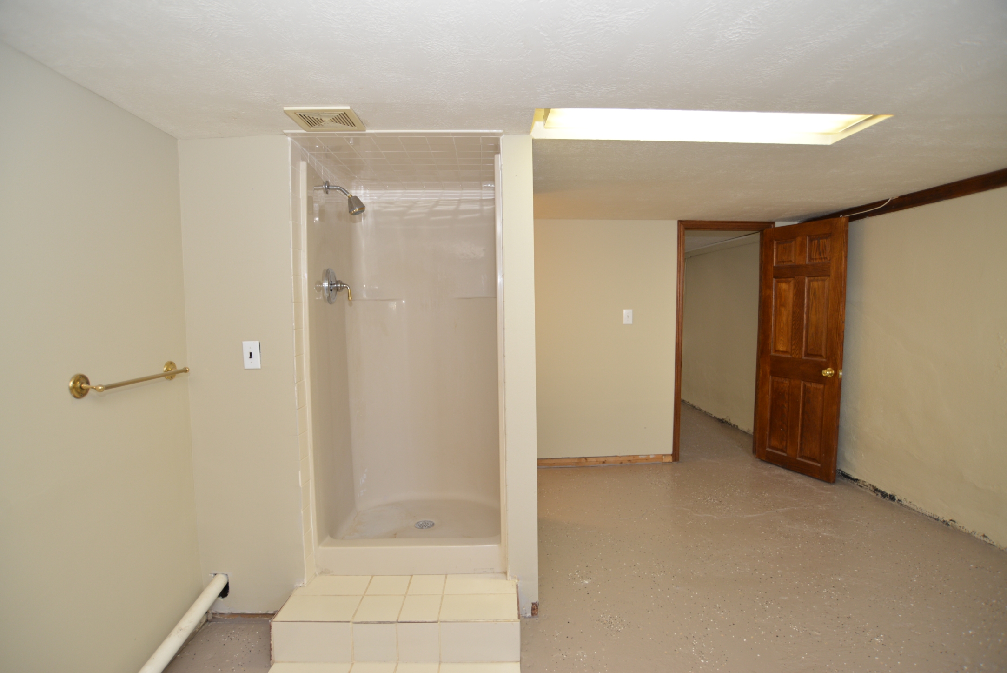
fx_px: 504
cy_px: 336
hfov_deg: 90.0
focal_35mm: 18
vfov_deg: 67.4
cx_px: 504
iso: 400
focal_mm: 18
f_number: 4.5
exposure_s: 1/25
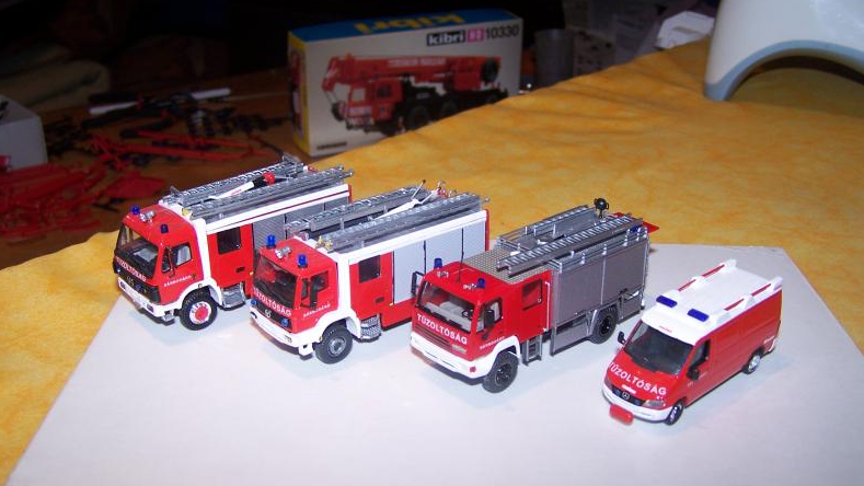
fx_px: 962
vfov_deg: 28.3
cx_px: 433
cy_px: 262
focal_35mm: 42
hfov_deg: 48.4
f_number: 2.8
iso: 80
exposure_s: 1/60
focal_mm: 6.3
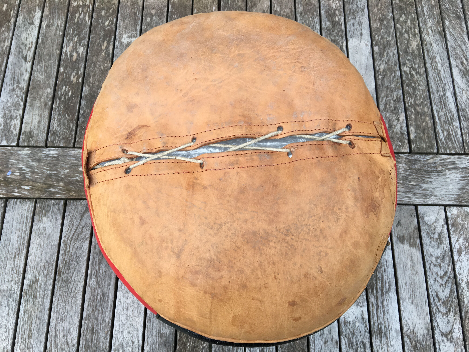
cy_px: 176
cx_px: 234
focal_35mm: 29
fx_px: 393
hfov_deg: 61.7
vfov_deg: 48.2
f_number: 2.2
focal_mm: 4.15
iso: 40
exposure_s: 1/120
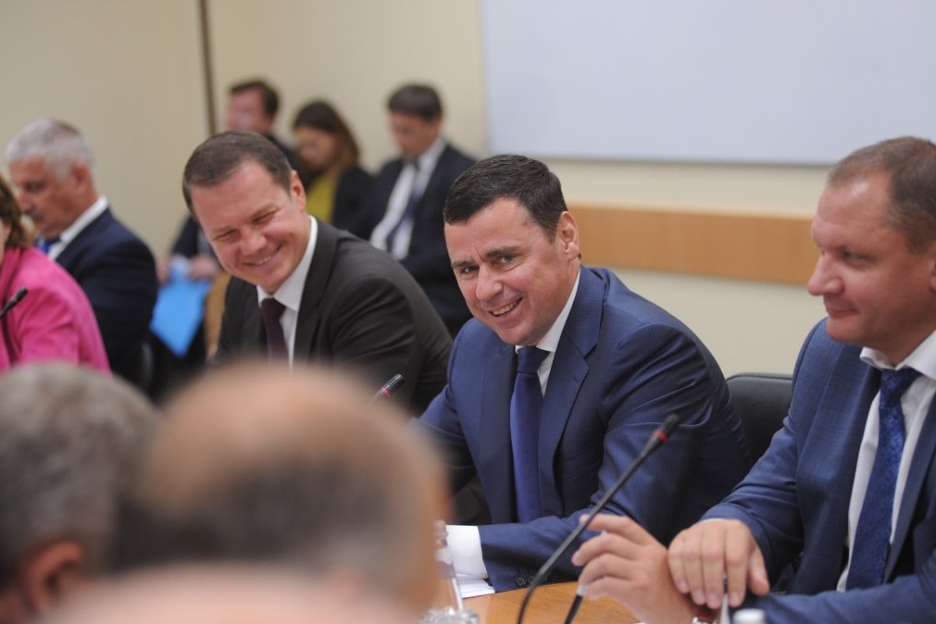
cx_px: 465
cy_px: 314
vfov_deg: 15.7
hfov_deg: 23.4
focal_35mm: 87
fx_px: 2262
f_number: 2.8
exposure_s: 1/200
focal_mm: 86
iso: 1250
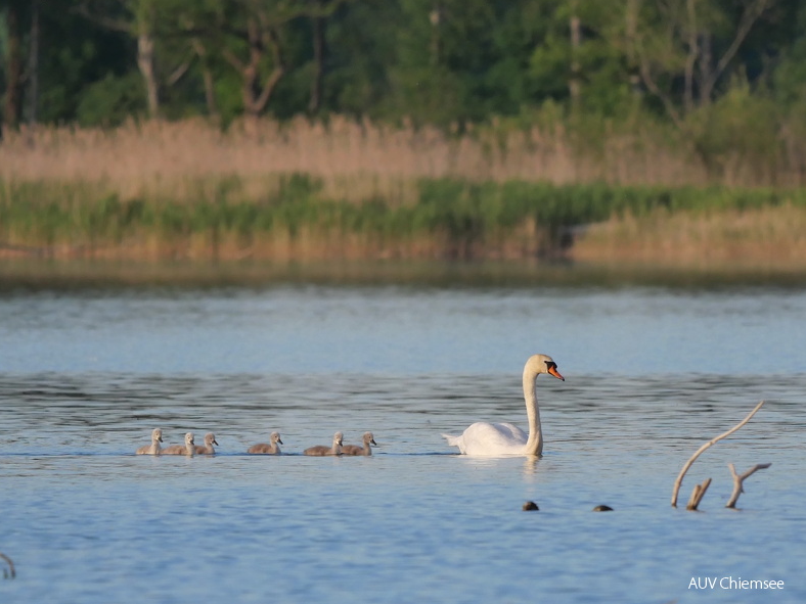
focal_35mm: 803
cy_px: 301
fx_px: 18697
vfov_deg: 1.9
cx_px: 404
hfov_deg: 2.5
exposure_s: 1/1300
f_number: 6.3
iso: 640
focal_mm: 400
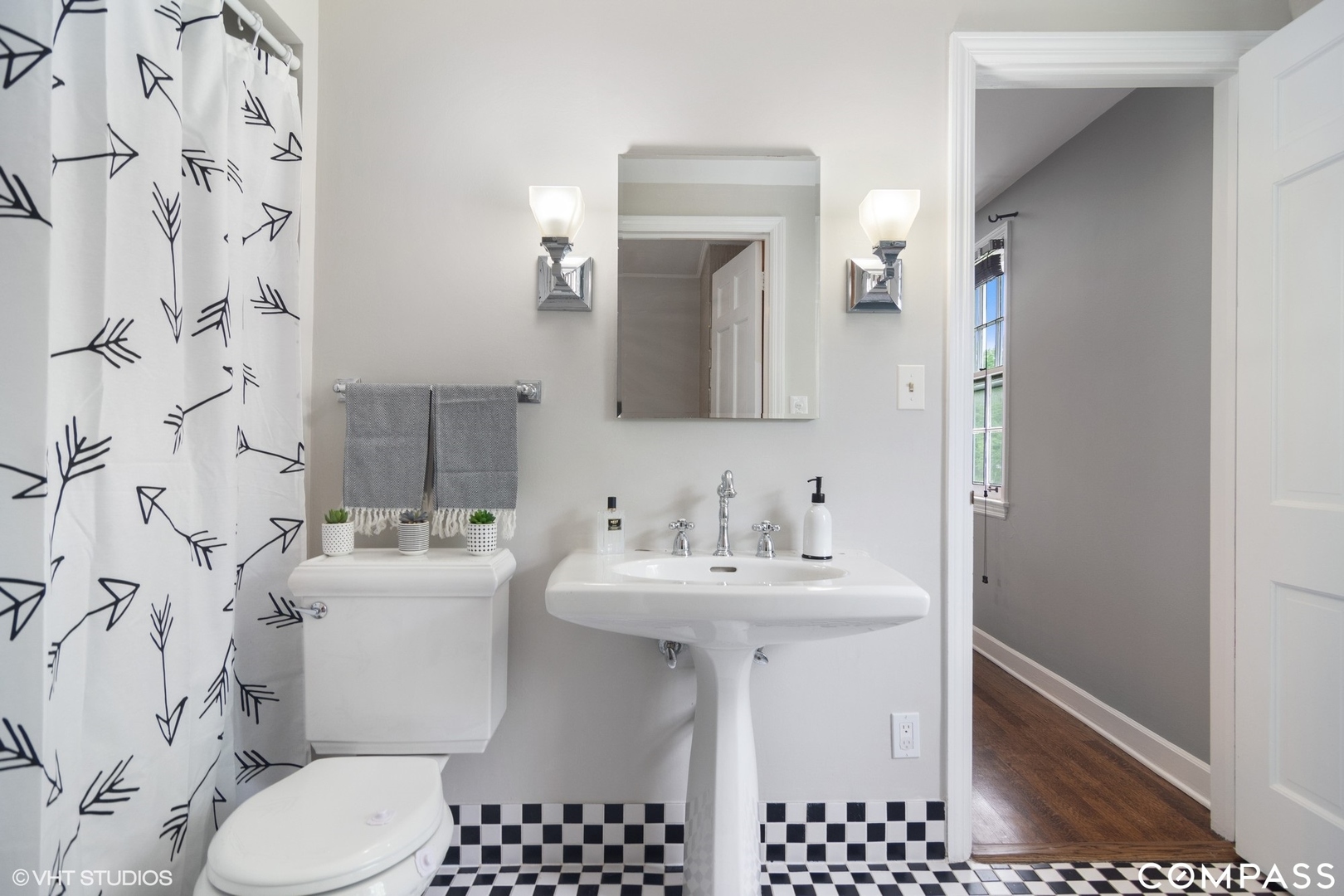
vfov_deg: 67.4
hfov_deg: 90.0
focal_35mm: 18
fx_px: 672
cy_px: 448
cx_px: 672
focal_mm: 12
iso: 200
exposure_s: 1/15
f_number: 8
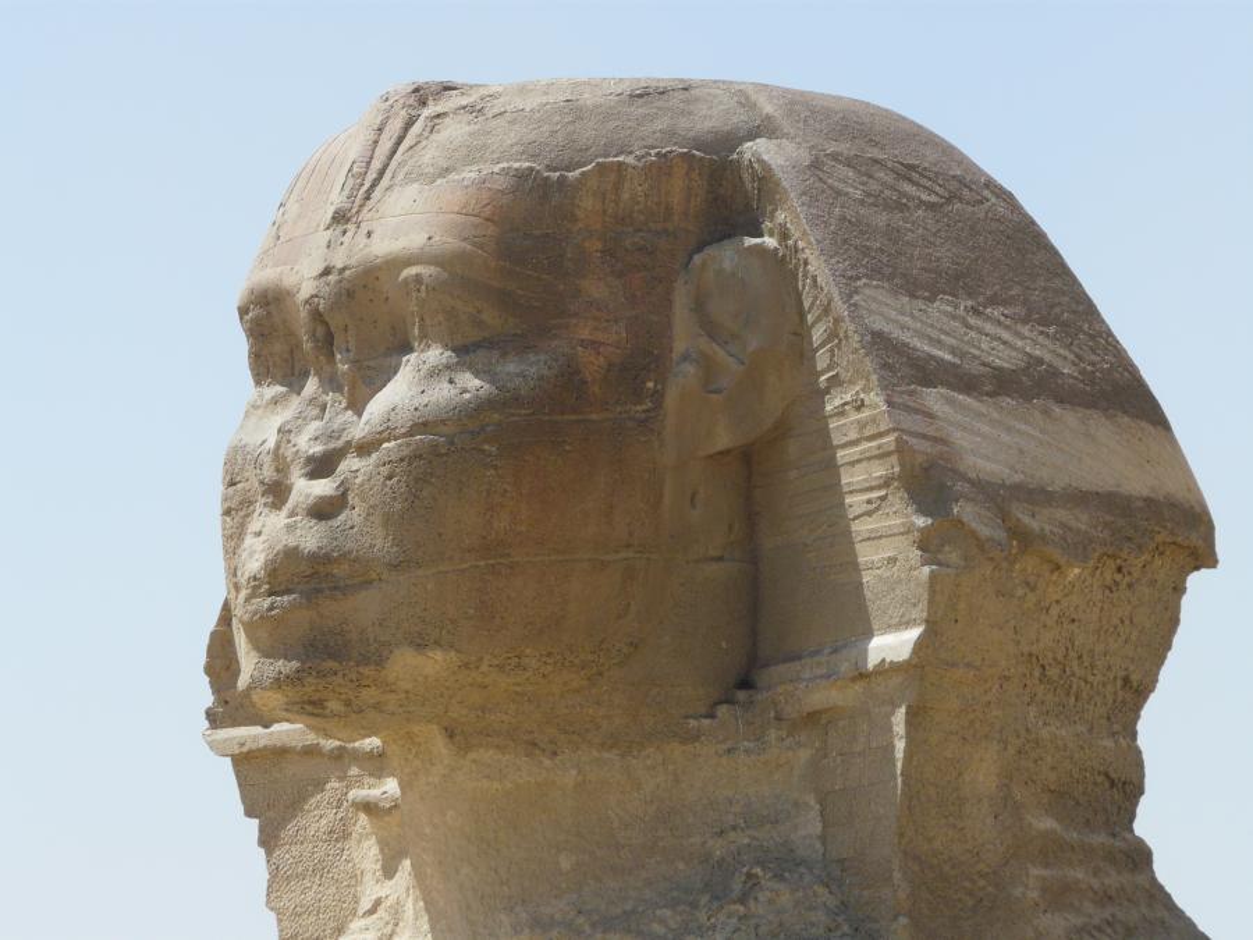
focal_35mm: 202
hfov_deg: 9.8
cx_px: 626
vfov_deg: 7.4
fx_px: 7312
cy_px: 470
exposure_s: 1/400
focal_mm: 33.2
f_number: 6.3
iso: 100
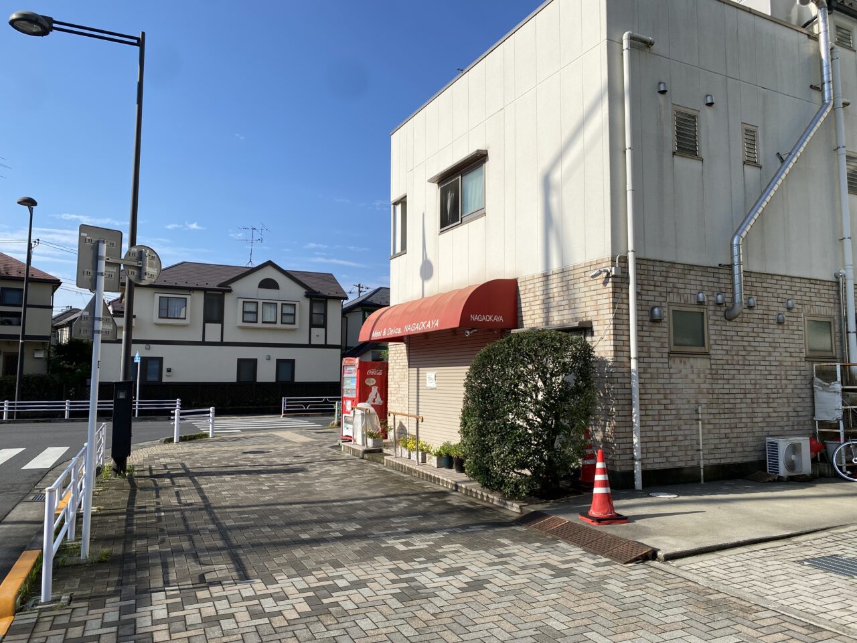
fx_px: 644
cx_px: 428
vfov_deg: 53.1
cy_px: 322
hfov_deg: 67.3
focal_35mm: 26
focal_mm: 4.25
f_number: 1.8
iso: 32
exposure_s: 1/3610
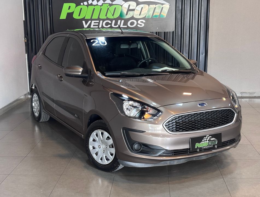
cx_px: 130
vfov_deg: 28.2
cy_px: 98
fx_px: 392
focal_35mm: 52
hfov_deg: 36.7
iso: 160
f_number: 1.6
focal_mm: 5.96
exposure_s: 1/40
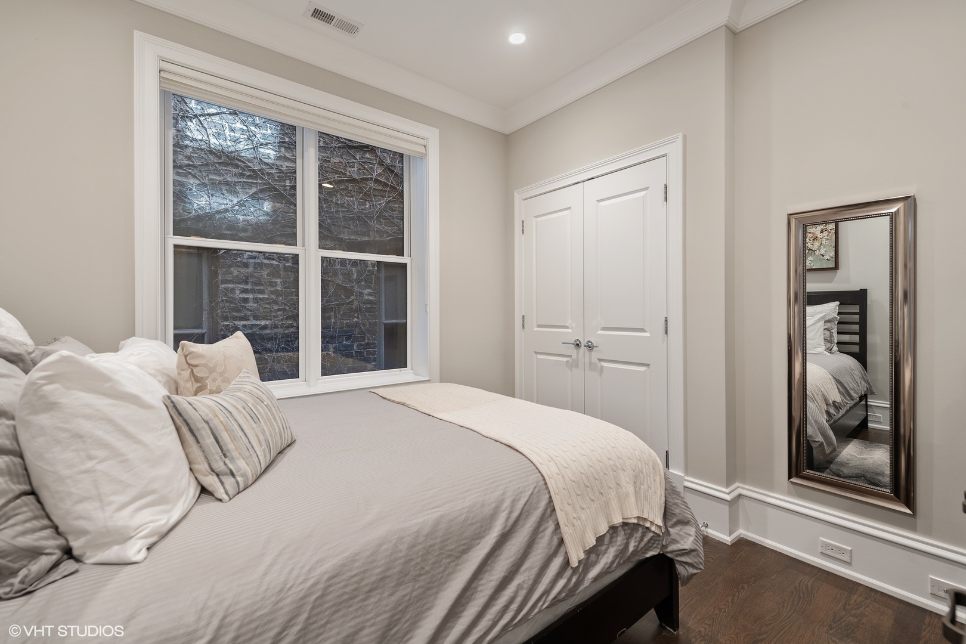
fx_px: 402
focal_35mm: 15
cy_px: 322
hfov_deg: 100.4
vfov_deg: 77.3
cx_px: 483
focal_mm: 15
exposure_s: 3
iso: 200
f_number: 8
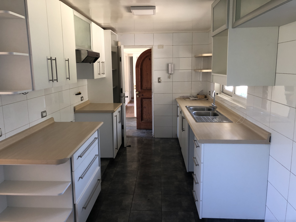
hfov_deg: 63.4
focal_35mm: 28
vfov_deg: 49.7
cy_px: 111
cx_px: 148
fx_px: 239
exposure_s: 1/24
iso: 40
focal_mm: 3.99
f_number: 1.8
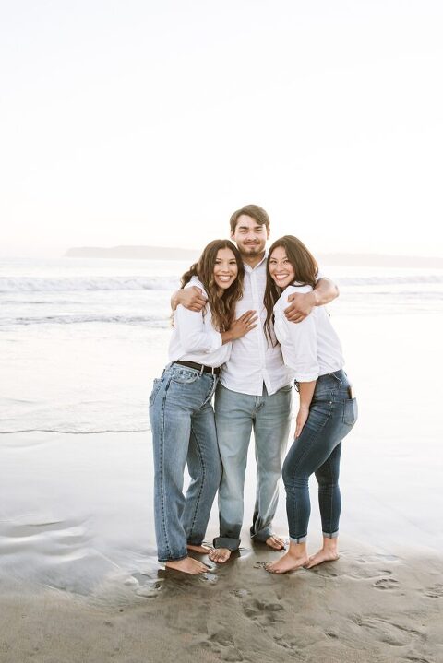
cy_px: 332
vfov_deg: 54.4
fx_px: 645
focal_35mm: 35
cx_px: 222
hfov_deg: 37.9
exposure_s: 1/160
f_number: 5.6
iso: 800
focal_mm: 35
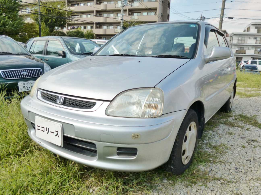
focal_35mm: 27
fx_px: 204
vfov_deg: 51.4
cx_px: 130
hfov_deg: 65.3
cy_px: 98
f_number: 3
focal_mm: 4.8
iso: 160
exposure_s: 1/1300
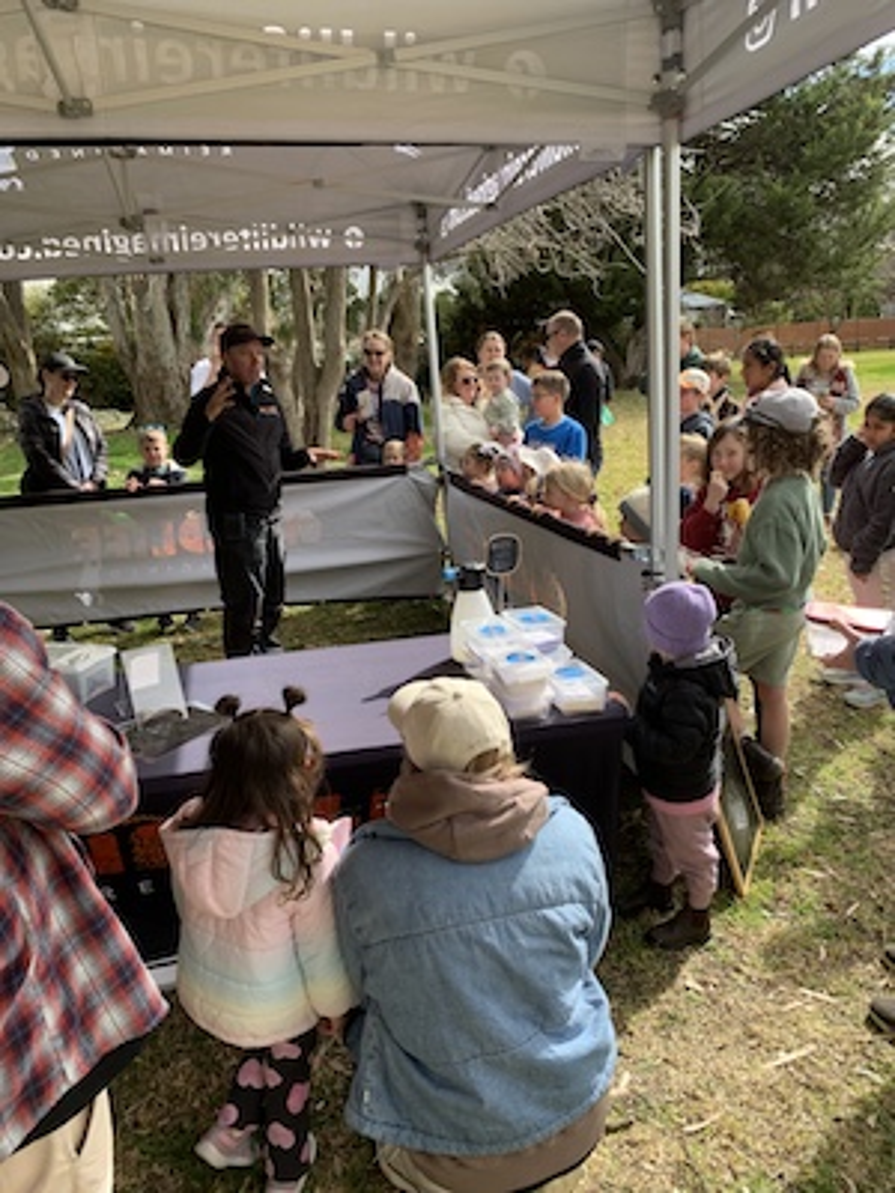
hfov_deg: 53.1
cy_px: 596
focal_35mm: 26
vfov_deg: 67.3
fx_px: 896
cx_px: 448
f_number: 1.8
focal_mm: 4.25
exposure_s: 1/540
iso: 25
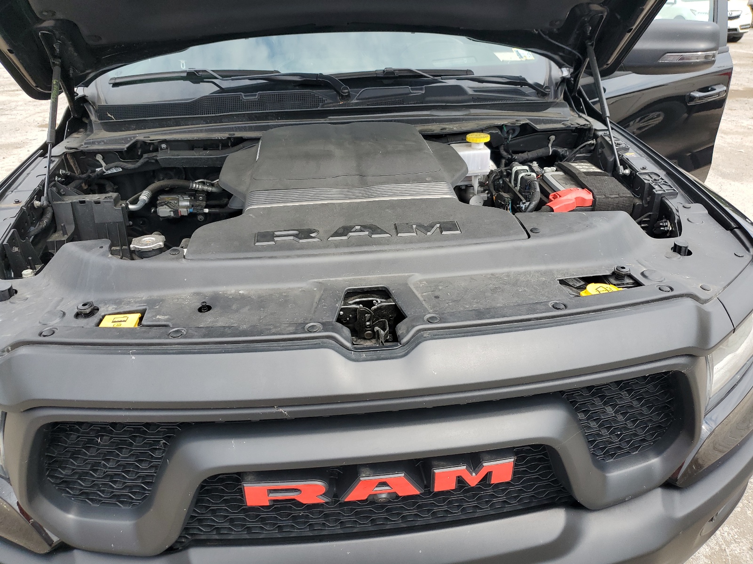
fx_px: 566
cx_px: 376
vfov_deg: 53.1
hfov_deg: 67.3
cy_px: 282
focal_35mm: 26
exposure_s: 1/1250
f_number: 1.5
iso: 50
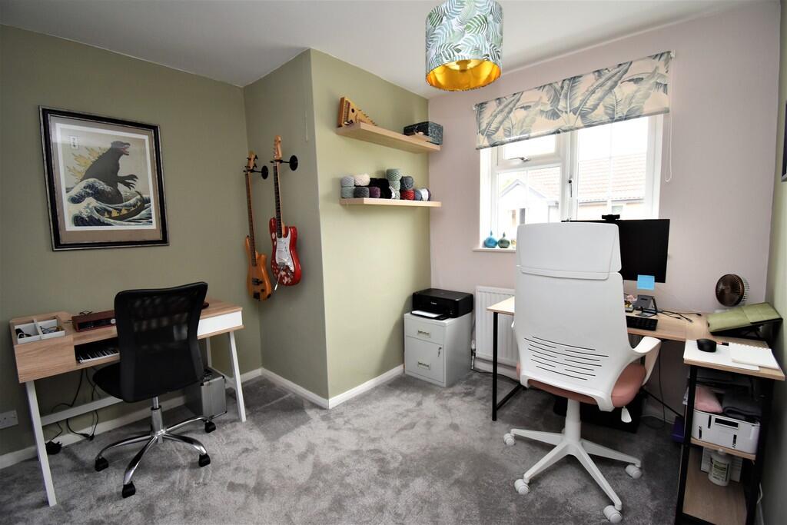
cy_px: 262
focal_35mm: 15
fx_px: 328
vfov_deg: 77.3
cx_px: 394
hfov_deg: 100.4
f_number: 4.5
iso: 800
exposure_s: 1/60
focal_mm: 10
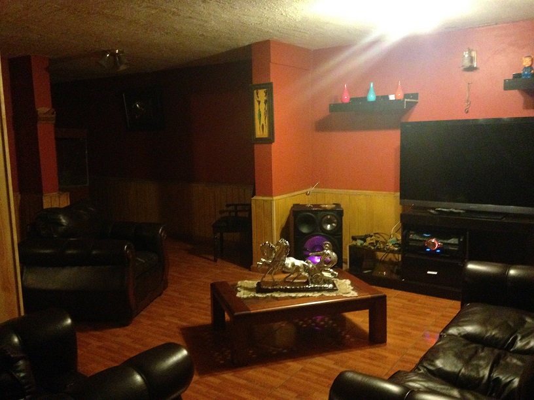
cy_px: 200
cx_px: 267
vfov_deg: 42.9
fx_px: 509
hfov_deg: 55.4
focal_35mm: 33
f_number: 2.4
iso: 800
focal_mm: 4.12
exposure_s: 1/15
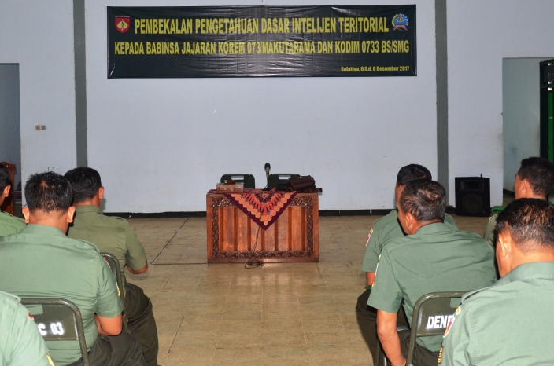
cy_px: 131
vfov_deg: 27.8
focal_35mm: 48
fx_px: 737
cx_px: 272
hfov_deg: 41.2
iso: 400
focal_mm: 22
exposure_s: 1/30
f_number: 3.8
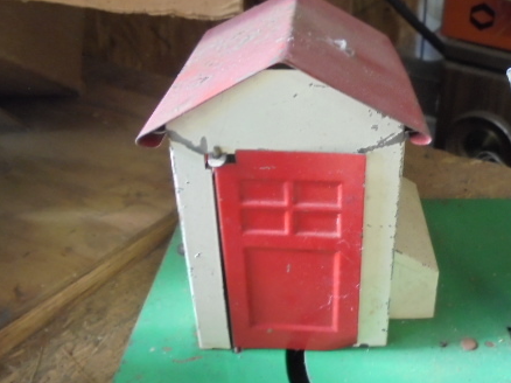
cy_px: 188
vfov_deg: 37.7
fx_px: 561
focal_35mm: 38
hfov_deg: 47.5
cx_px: 371
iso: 400
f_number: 3.5
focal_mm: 4.6
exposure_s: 1/30
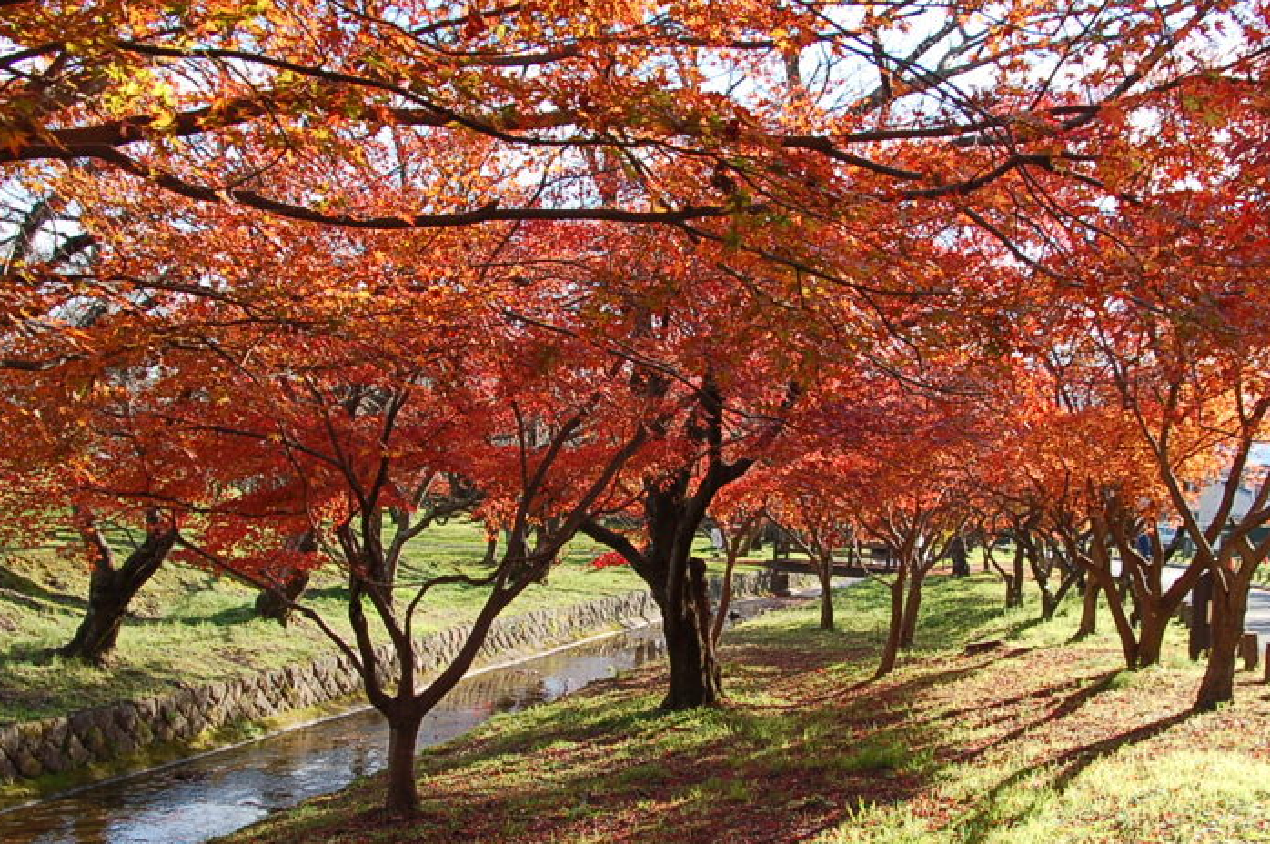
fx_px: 1551
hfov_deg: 44.5
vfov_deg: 30.4
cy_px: 491
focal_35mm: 44
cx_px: 701
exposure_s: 1/200
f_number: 7.1
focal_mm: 20
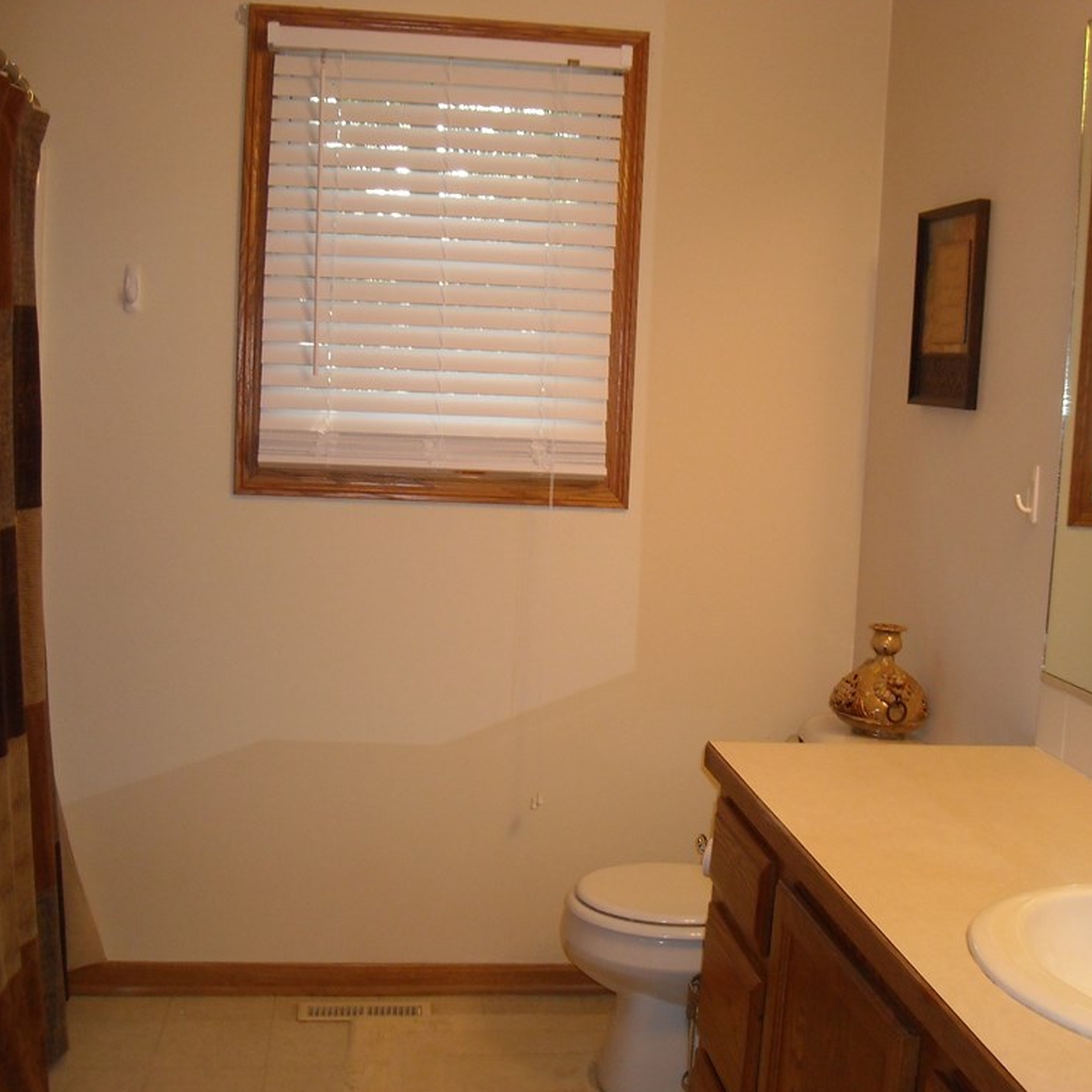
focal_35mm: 42
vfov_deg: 40.0
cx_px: 574
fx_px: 1499
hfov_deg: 40.0
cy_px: 543
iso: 200
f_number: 2.8
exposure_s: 1/60
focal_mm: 5.7
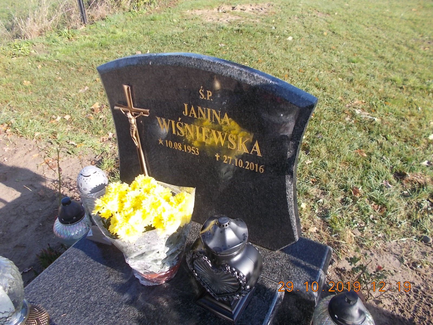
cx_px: 216
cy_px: 162
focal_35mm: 26
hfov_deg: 67.3
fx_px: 325
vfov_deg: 53.1
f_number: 3.2
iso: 80
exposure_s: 1/200
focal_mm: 4.6
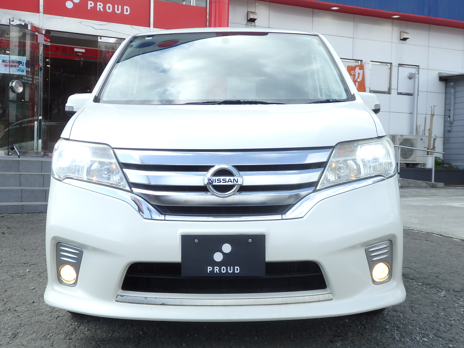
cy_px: 174
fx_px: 536
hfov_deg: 46.8
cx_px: 232
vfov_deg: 36.0
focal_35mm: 40
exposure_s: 1/640
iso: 125
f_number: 10.4
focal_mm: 7.3
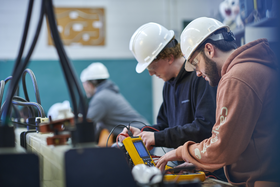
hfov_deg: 23.9
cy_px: 94
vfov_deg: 16.1
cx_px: 140
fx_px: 661
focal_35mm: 85
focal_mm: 85
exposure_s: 1/200
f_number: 2.5
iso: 500
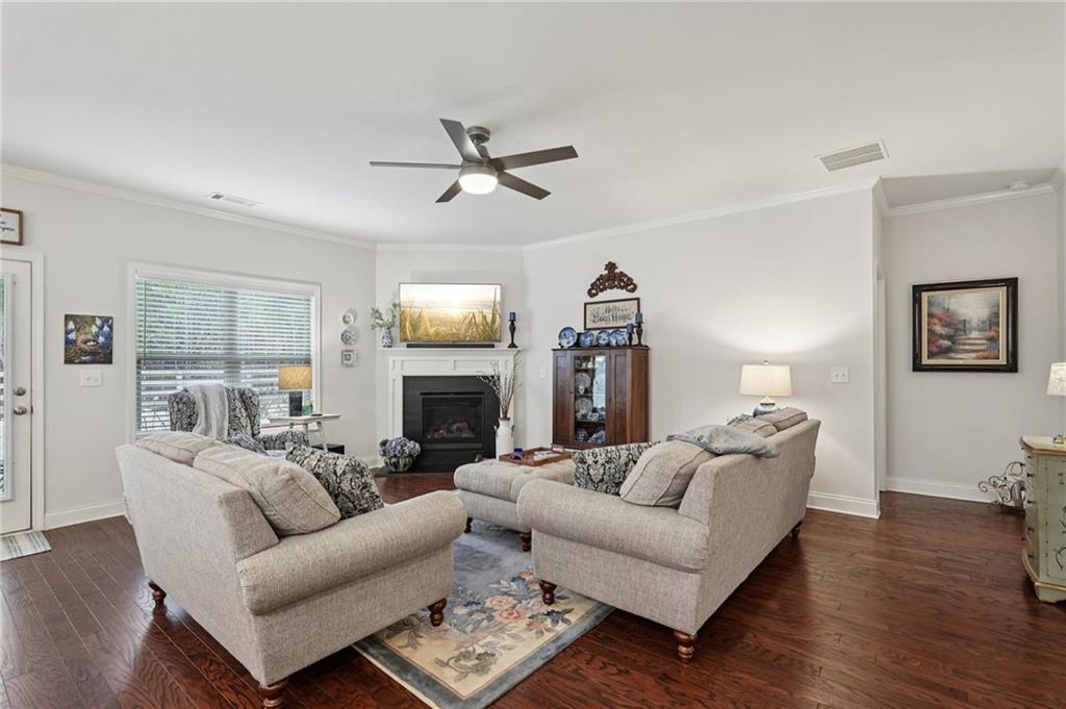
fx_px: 503
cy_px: 354
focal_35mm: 17
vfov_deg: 70.3
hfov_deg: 93.3
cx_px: 533
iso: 800
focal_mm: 17
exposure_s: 1/13
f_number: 7.1
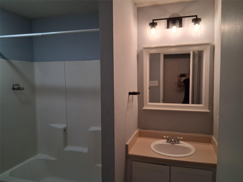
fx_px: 183
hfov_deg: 67.3
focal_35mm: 26
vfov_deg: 53.1
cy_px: 91
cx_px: 122
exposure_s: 1/120
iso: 160
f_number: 1.8
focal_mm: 3.98
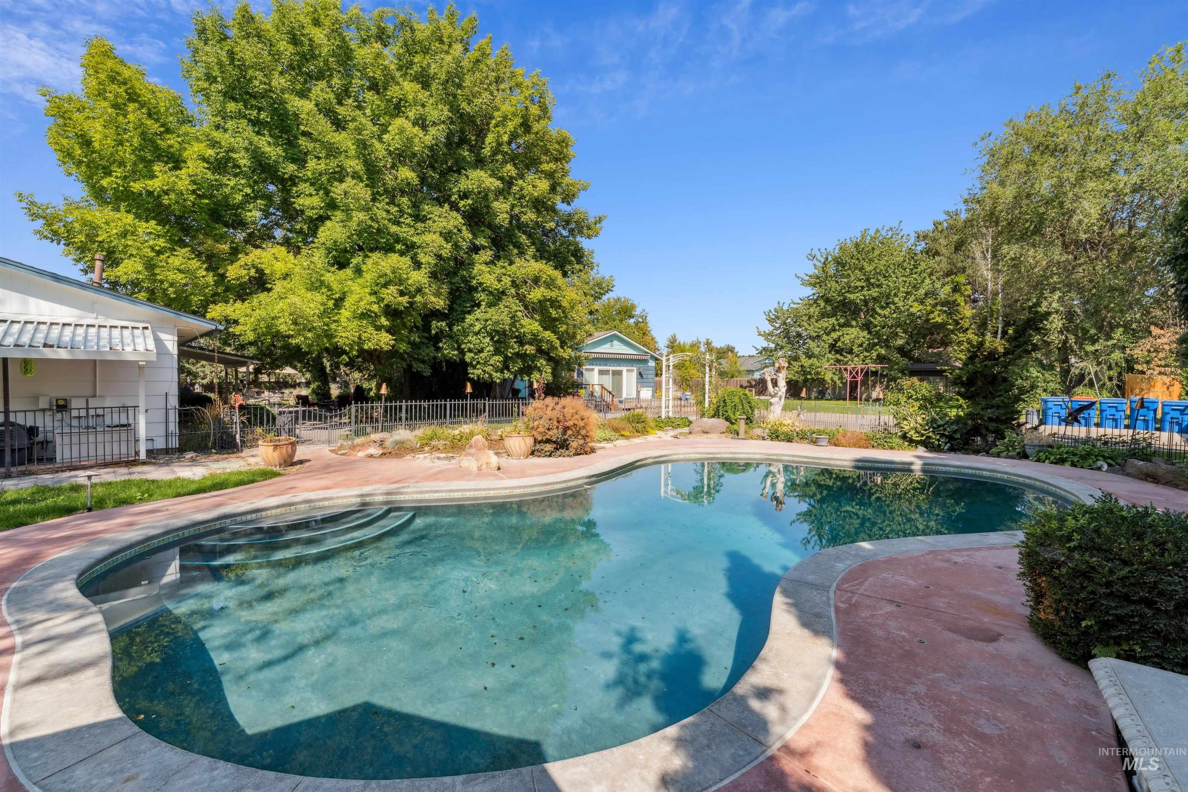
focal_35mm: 15
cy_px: 396
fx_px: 508
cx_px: 594
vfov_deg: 75.9
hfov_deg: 98.9
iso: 400
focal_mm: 15.4
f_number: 13
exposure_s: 1/320
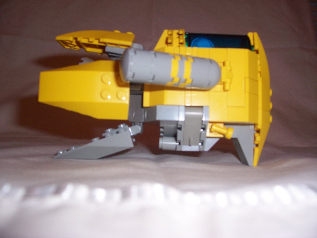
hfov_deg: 54.0
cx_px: 158
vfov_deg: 41.8
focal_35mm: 34
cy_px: 119
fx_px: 311
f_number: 2.7
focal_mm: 5.6
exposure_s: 1/60
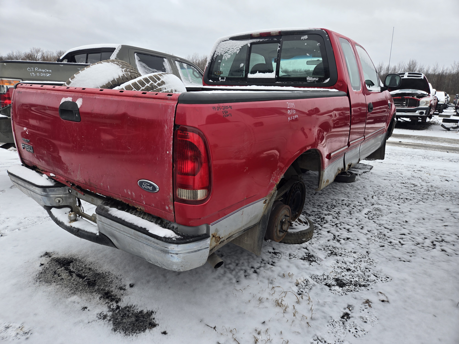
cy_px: 172
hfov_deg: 73.9
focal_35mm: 23
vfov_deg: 58.9
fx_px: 305
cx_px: 230
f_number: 1.8
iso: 25
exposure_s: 1/239
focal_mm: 5.4
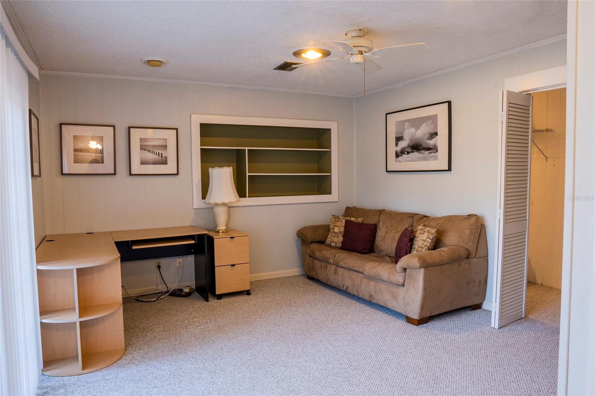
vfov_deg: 53.1
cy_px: 198
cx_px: 298
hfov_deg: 73.8
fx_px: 397
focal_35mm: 24
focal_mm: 16
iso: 100
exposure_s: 2.5
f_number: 16
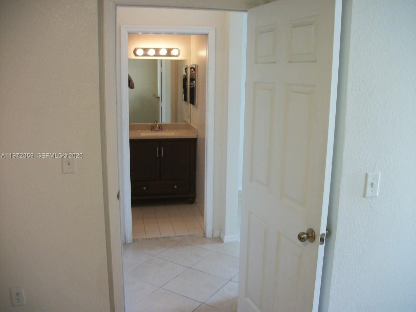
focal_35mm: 32
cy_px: 156
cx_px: 208
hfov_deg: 56.8
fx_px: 385
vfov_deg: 44.2
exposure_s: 1/30
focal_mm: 5.7
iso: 140
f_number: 2.9
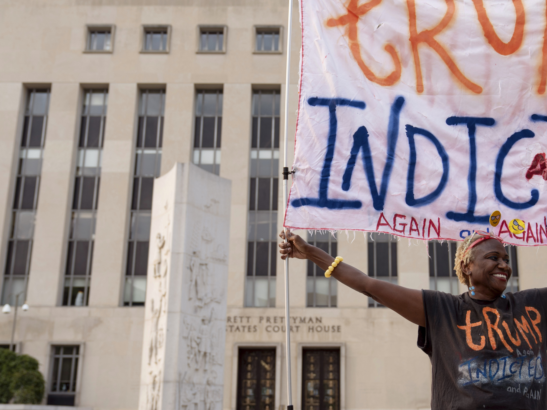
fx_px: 664
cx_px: 342
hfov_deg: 44.4
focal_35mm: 42
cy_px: 228
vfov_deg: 34.3
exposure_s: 1/250
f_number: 3.5
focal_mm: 32
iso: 80
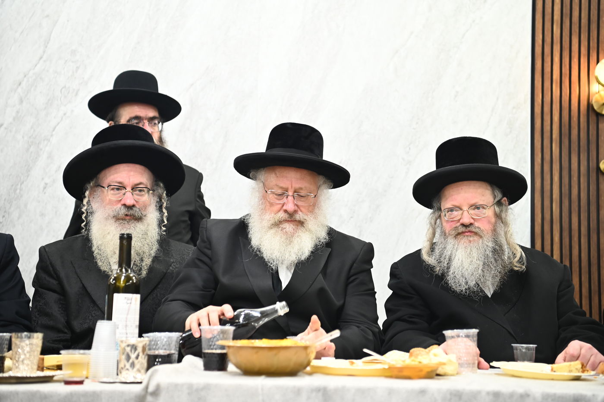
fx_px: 939
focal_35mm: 56
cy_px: 201
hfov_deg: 35.7
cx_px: 302
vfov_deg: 24.2
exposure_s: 1/160
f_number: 3.5
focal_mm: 56
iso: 1600
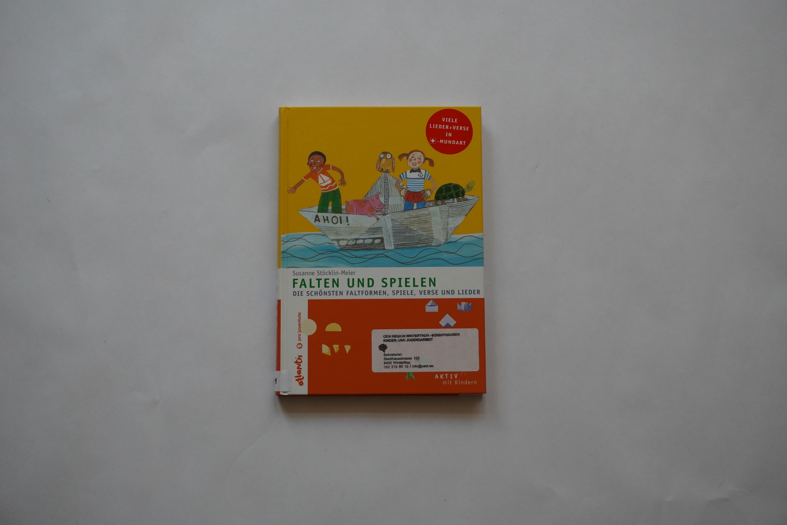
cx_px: 394
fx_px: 1246
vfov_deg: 23.8
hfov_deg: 35.1
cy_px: 262
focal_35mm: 57
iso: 800
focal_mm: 38
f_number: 5.6
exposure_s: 1/160
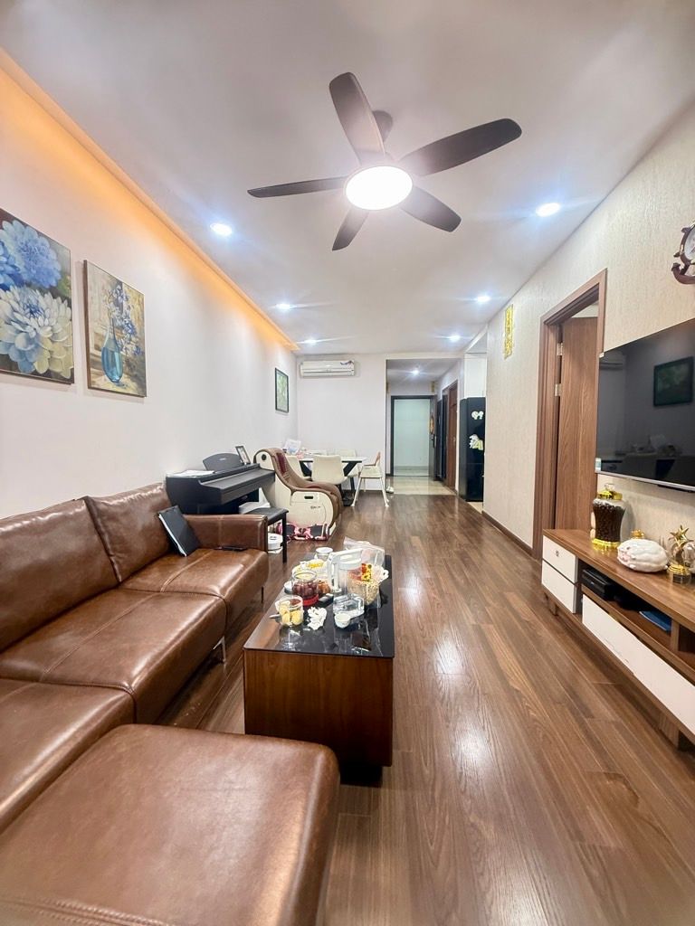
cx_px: 348
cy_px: 463
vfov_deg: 102.1
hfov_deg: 85.7
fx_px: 375
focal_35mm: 14
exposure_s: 1/50
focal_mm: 2.22
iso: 500
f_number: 2.2
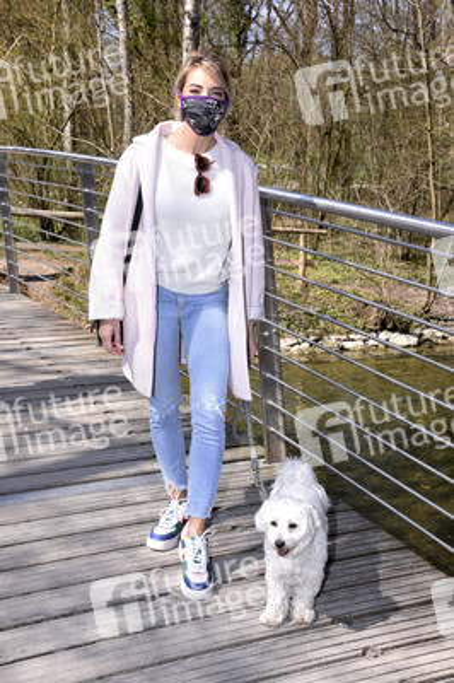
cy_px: 342
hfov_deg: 29.2
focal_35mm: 46
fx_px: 872
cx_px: 227
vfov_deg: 42.8
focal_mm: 46
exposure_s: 1/160
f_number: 9
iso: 250
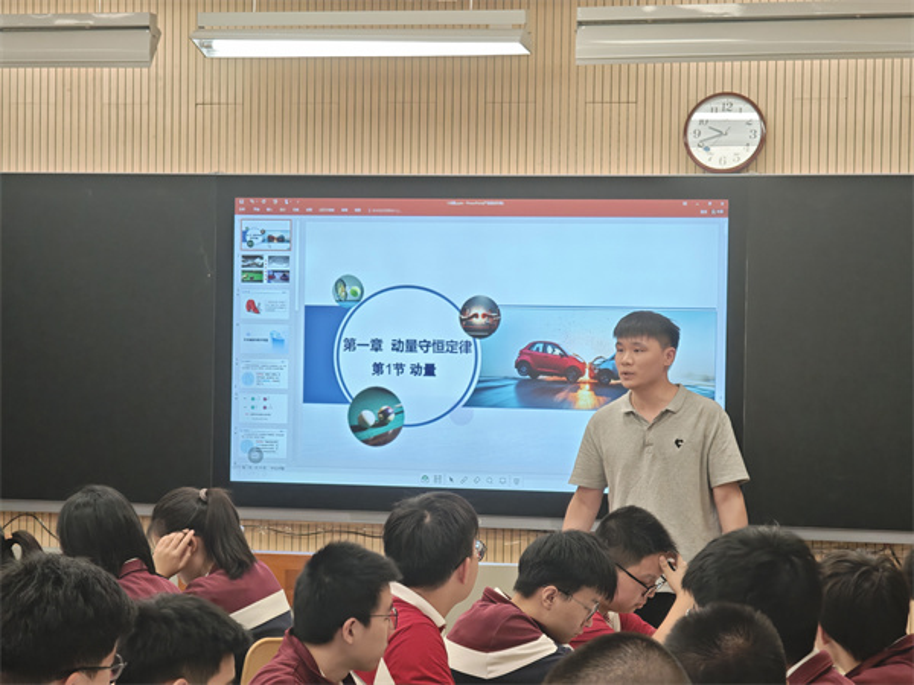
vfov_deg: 11.9
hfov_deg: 15.8
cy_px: 342
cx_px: 457
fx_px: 3300
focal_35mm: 125
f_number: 2.5
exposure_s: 1/106
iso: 160
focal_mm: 19.4
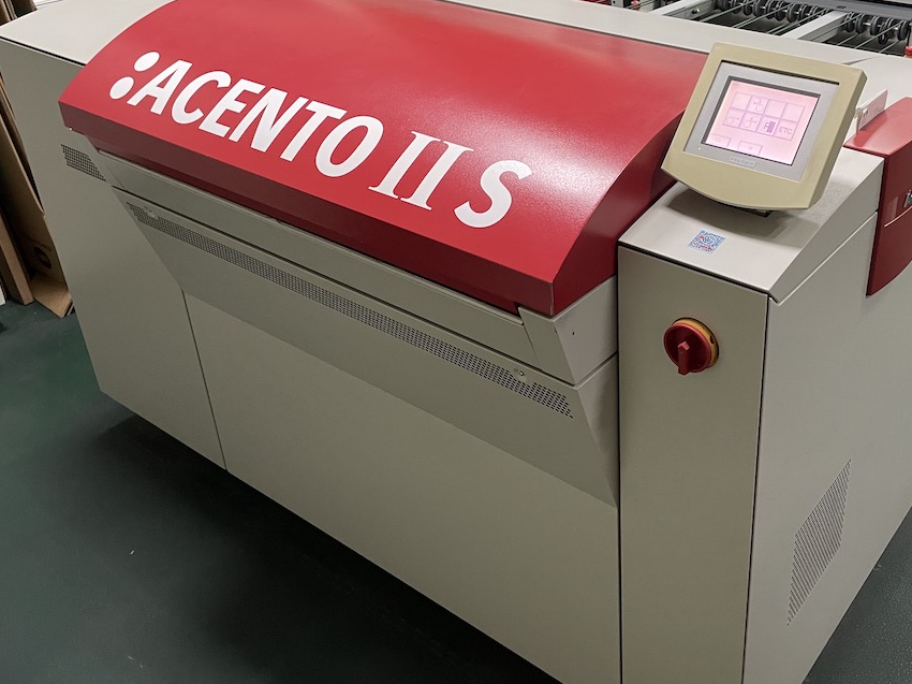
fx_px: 975
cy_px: 244
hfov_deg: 49.3
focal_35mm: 37
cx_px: 603
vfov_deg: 38.3
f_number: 1.6
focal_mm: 4.2
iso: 200
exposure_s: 1/50
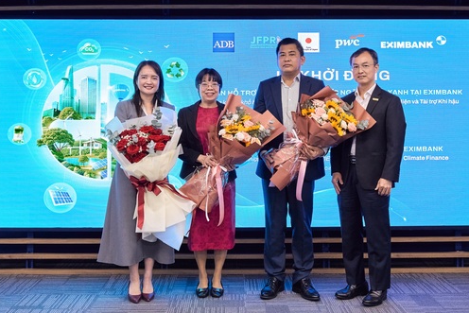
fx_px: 586
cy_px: 116
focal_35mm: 45
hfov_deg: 43.6
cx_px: 235
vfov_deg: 29.8
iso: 2500
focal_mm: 31
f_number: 7.1
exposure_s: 1/100
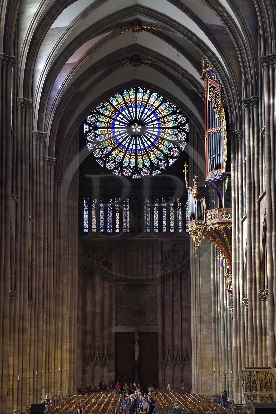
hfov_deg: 19.4
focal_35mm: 70
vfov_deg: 28.9
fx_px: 806
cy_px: 207
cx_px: 138
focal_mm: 70
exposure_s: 1/40
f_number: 5.6
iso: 1600
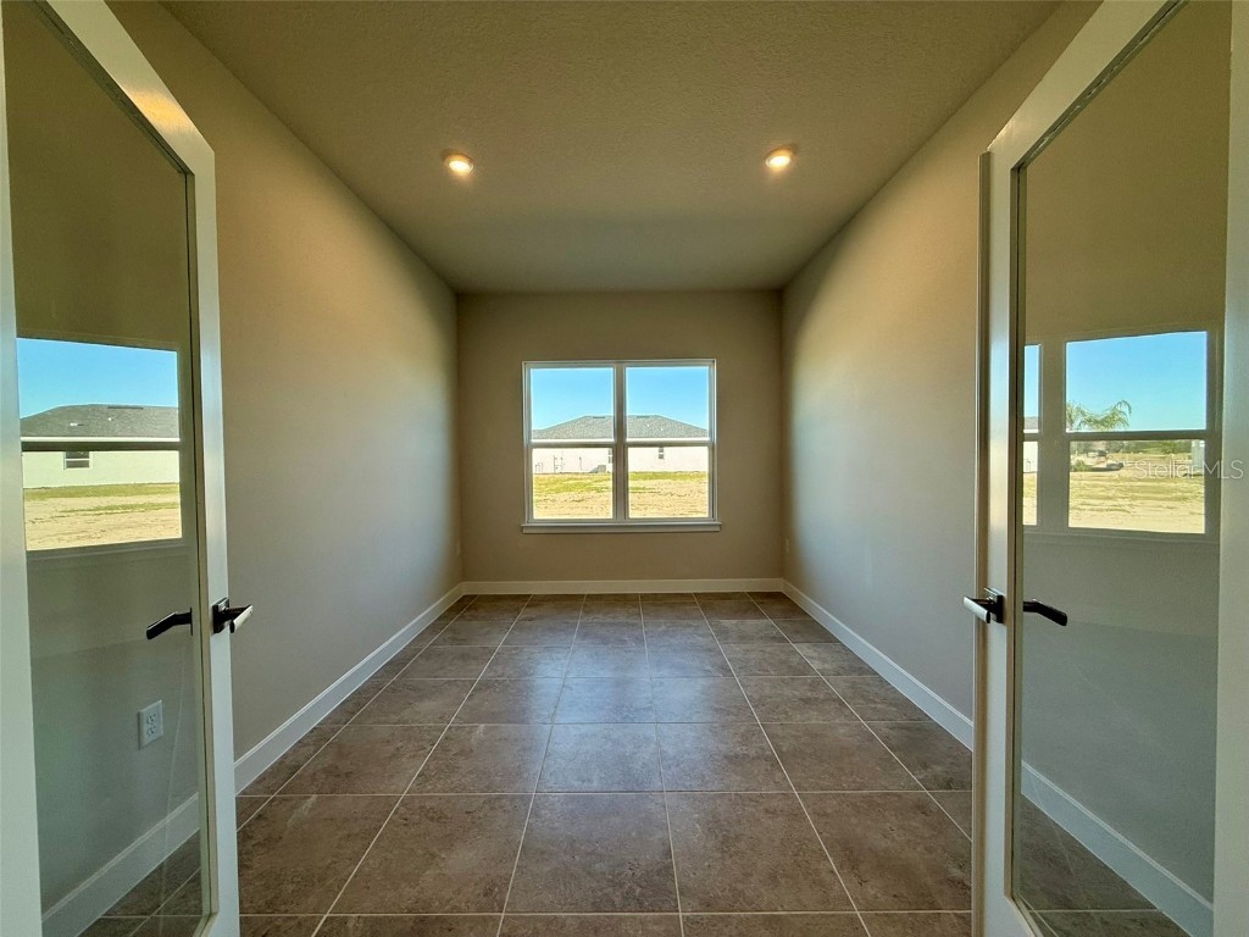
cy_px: 468
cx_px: 624
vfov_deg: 85.7
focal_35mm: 14
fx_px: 505
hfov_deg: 102.1
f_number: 2.2
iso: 64
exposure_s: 1/153
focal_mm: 2.22
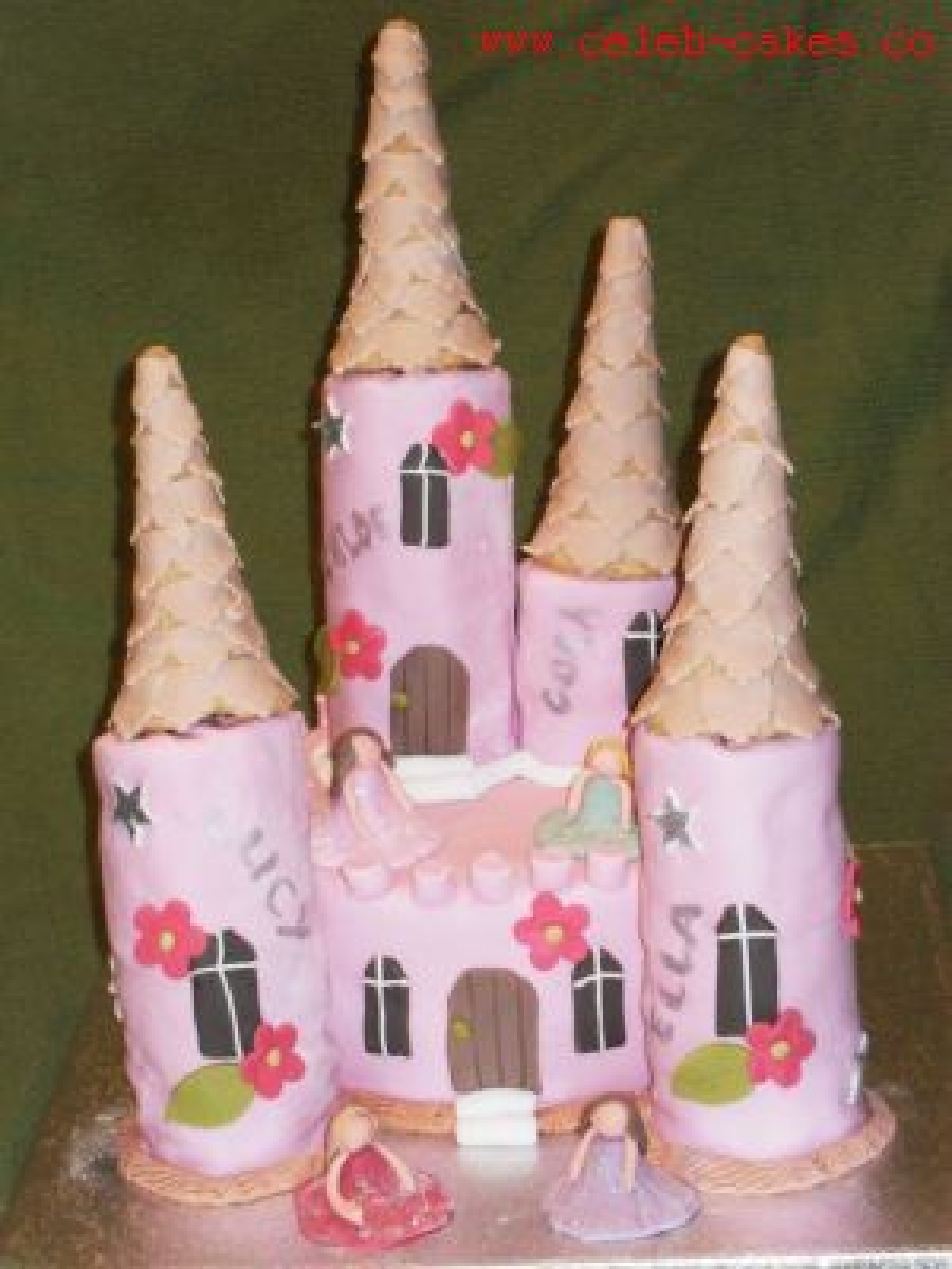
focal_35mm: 90
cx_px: 476
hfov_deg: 16.4
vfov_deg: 21.8
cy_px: 634
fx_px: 3300
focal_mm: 15.9
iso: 200
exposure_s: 1/60
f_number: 4.7
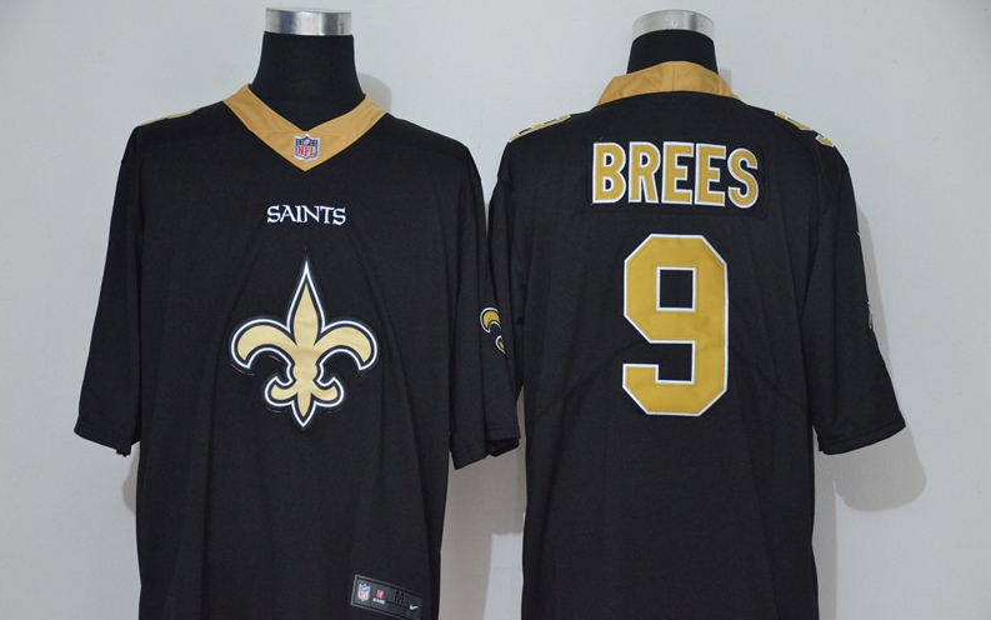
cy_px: 330
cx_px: 492
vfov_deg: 16.3
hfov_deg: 25.8
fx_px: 2161
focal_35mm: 80
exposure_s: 1/20
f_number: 4.8
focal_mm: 52
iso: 4000
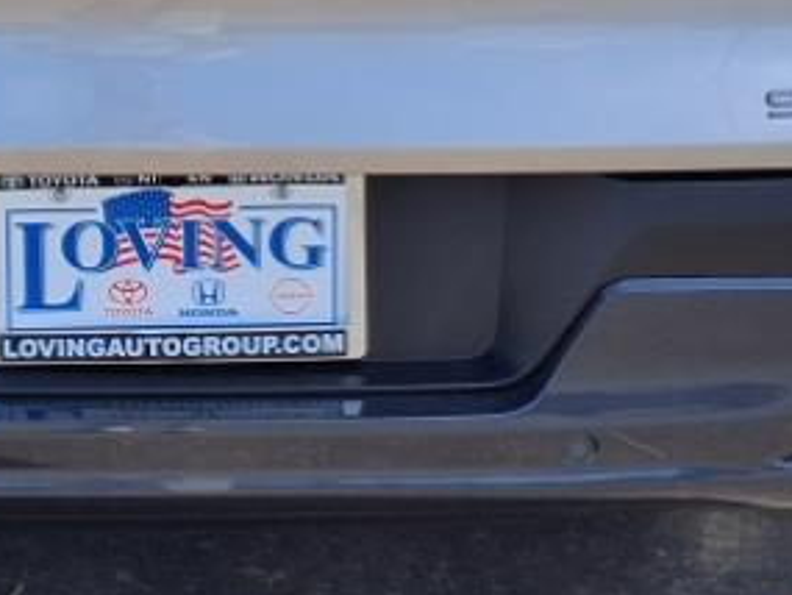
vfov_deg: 14.9
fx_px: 2220
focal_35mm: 97
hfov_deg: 20.0
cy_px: -44
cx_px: 139
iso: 40
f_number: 1.9
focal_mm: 3.58
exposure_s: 1/2000
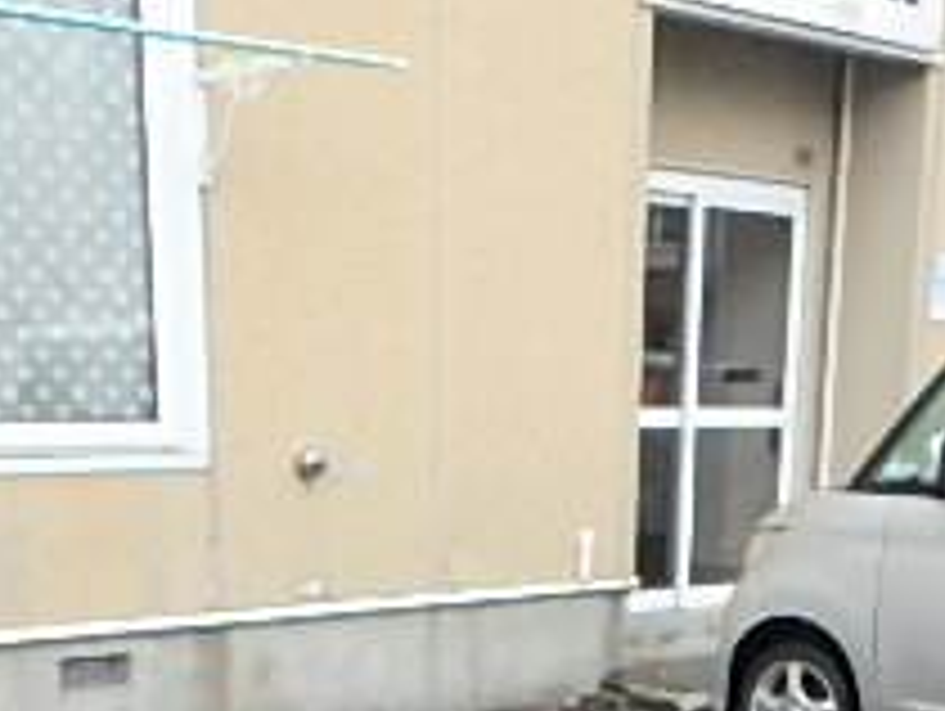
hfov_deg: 30.2
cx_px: 522
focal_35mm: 64
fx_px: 1749
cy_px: 1040
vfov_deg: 20.1
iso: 800
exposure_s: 1/320
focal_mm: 3.7
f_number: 3.5
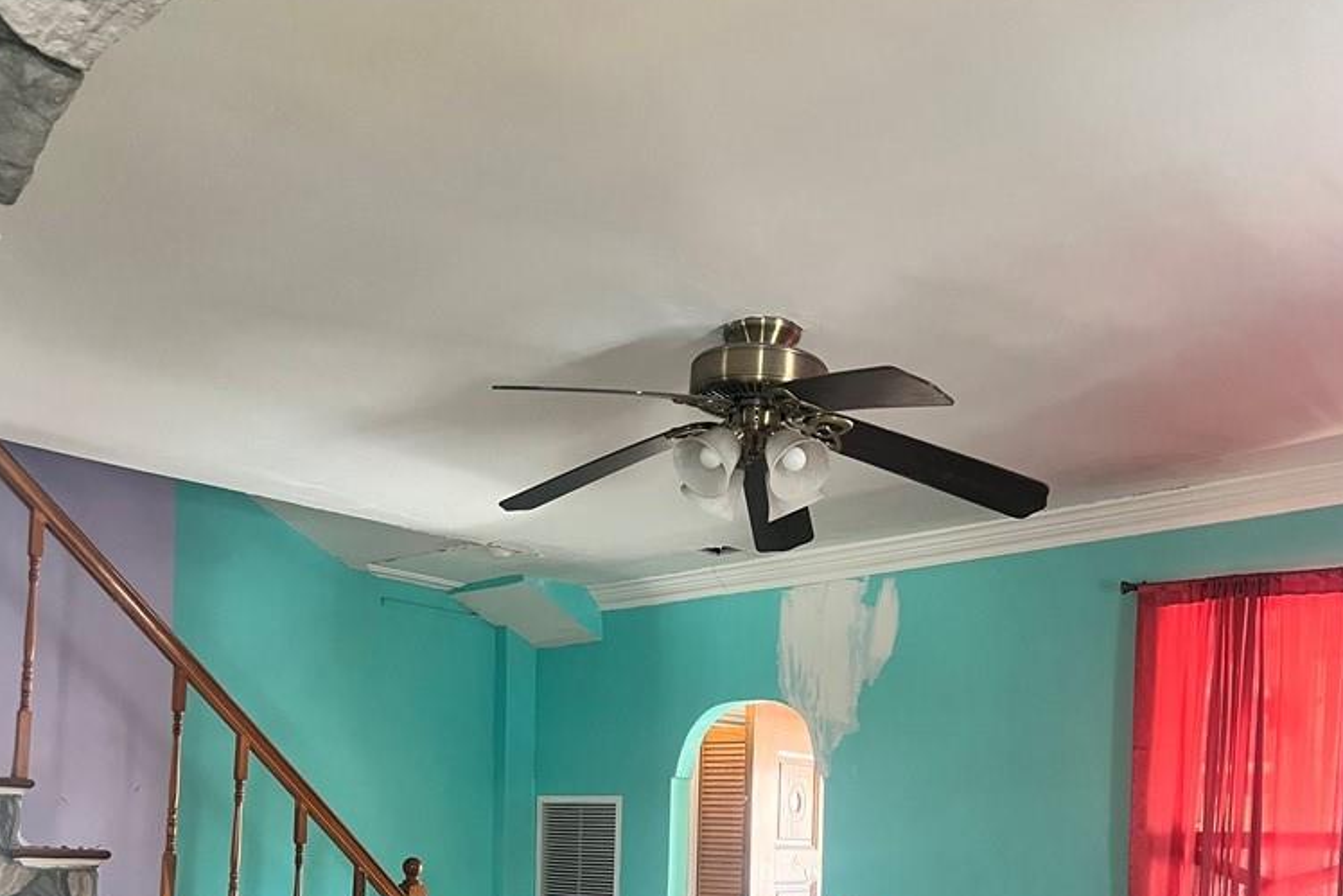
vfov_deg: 33.0
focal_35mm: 37
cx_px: 673
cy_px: 894
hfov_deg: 51.9
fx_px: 1380
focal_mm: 5.7
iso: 250
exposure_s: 1/60
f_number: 1.5
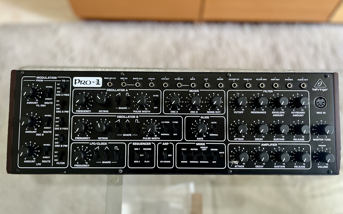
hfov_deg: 66.5
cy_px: 110
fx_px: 262
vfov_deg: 44.5
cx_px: 174
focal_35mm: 28
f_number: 1.6
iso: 160
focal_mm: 5.1
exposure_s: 1/60
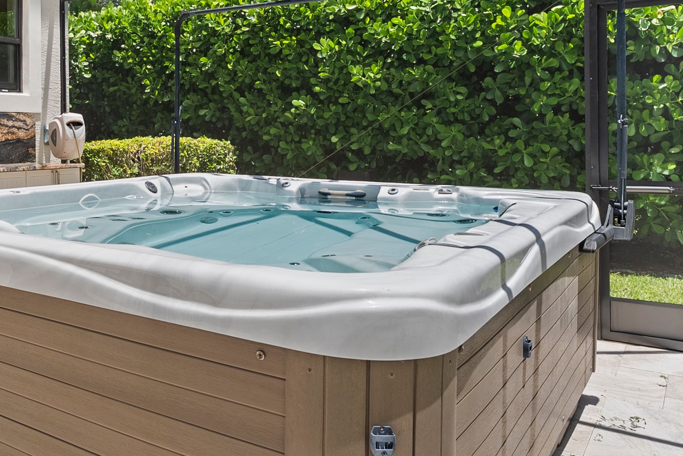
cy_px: 150
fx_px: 713
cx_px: 61
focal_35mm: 38
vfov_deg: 35.1
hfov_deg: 46.0
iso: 160
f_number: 6.3
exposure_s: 1/250
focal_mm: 14.6
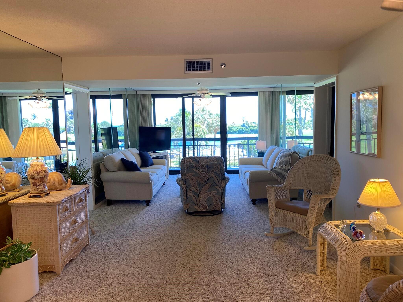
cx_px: 202
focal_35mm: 26
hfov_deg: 67.3
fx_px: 303
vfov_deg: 53.1
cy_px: 151
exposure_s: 1/120
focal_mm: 4.25
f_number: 1.8
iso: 80
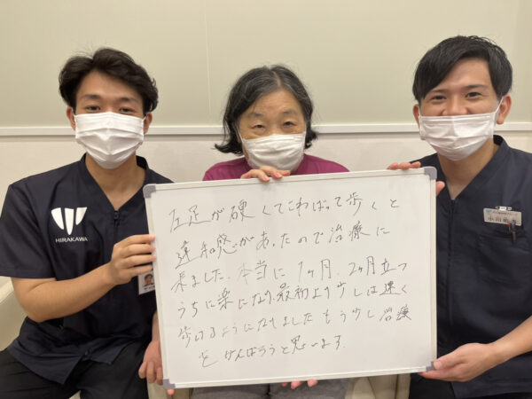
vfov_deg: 53.1
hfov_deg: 67.3
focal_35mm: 26
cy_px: 200
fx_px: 400
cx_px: 266
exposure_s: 1/120
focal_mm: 5.1
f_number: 1.6
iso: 125
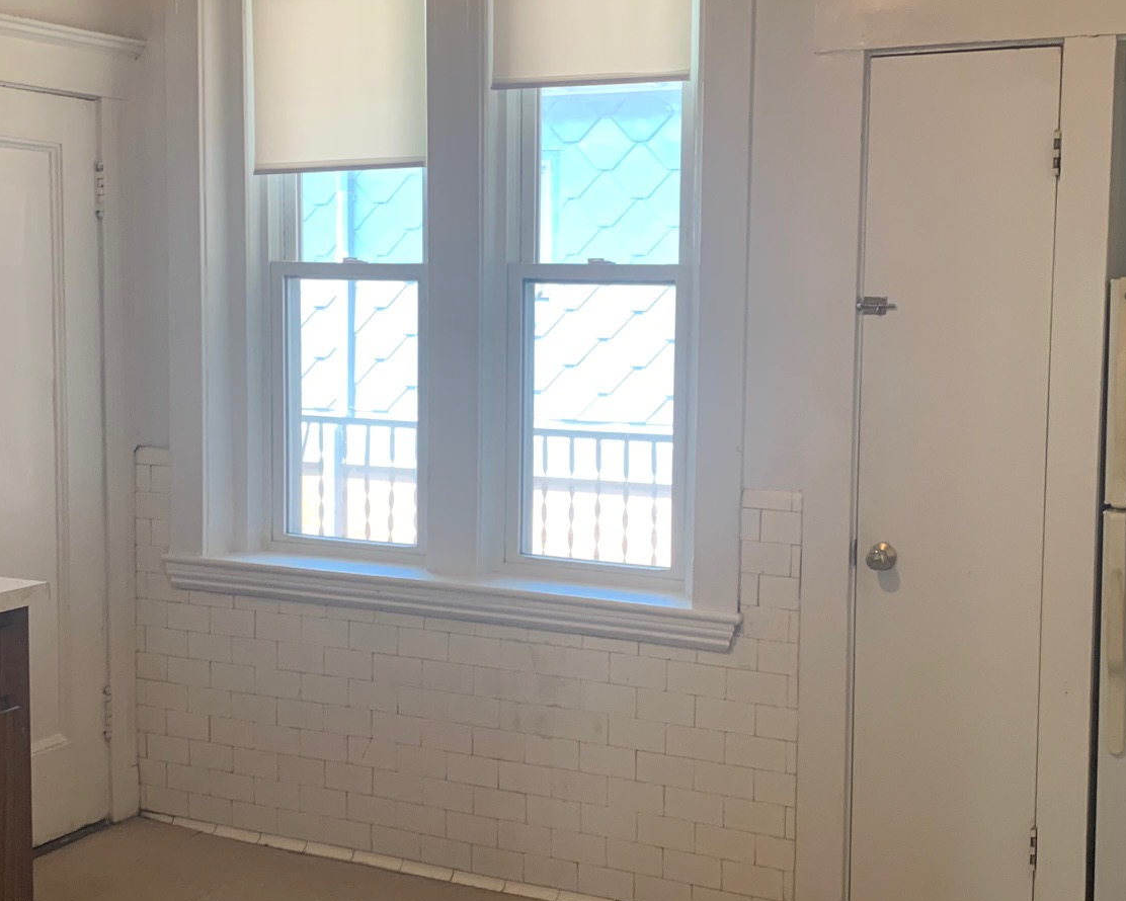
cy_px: 447
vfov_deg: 32.8
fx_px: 1533
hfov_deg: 40.3
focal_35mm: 46
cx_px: 614
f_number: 1.8
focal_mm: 4.25
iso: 125
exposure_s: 1/60
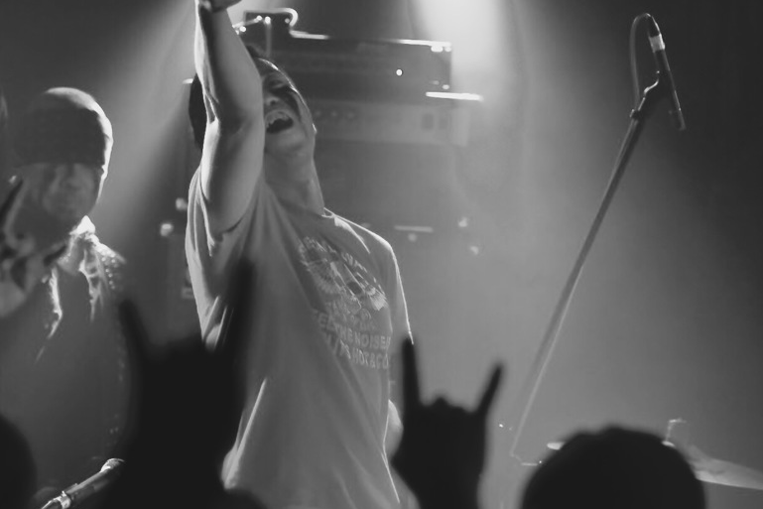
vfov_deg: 9.2
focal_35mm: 149
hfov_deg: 13.8
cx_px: 341
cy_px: 193
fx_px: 3158
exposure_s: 1/250
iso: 5600
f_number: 2.8
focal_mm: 112
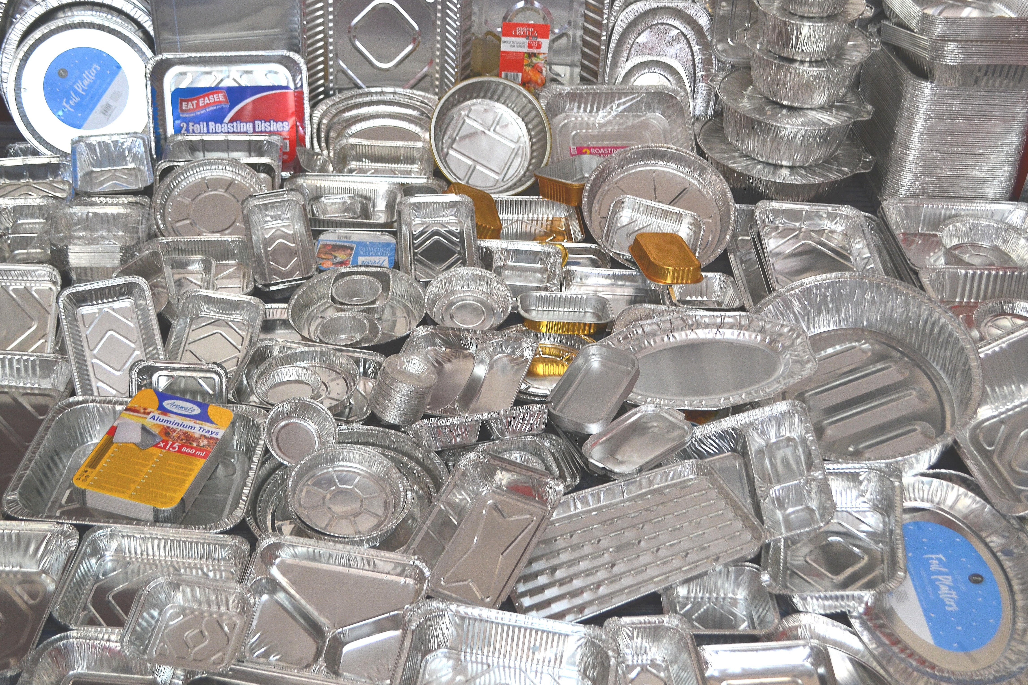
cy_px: 342
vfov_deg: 31.9
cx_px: 514
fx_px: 1199
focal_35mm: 42
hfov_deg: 46.4
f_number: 4.5
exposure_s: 1/30
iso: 800
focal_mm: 28
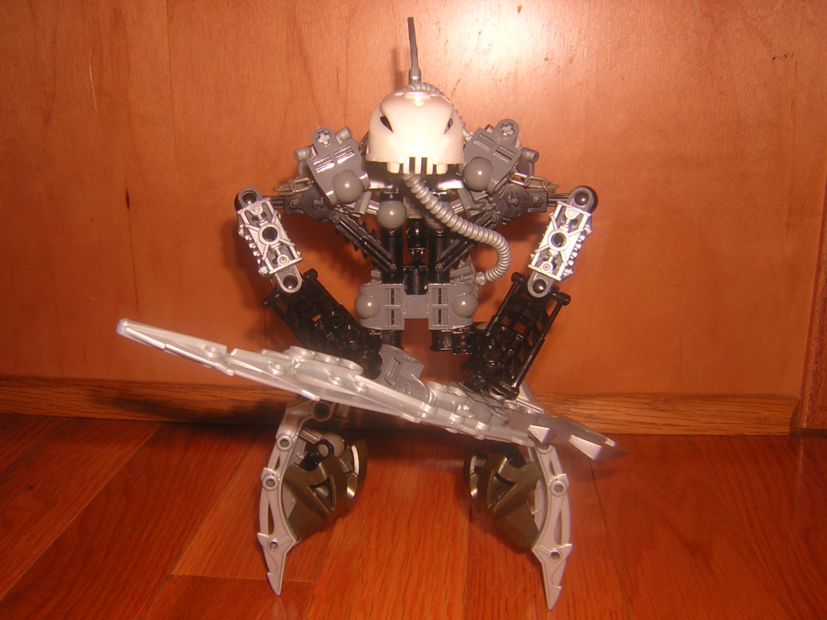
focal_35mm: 36
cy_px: 310
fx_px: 860
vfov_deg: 39.7
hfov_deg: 51.4
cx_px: 414
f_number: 5.2
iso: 100
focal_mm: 4.7
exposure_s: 1/60.1
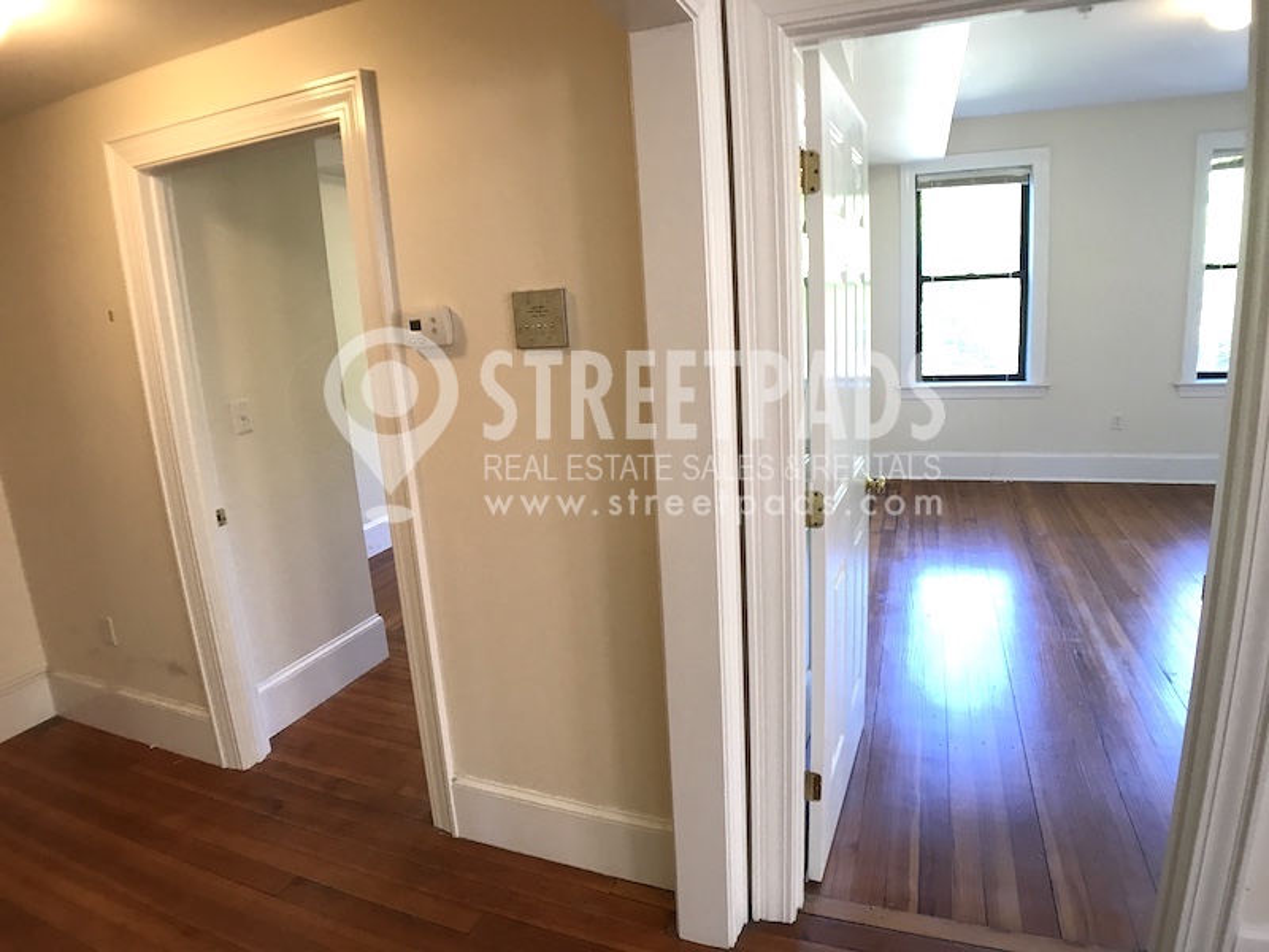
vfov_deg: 49.7
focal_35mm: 28
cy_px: 476
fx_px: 1026
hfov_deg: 63.4
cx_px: 634
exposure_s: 1/30
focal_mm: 3.99
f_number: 1.8
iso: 32
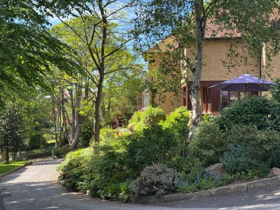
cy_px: 105
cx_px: 140
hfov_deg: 39.7
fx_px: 388
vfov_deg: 30.3
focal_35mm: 48
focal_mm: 6.76
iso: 64
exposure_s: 1/756
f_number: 1.78
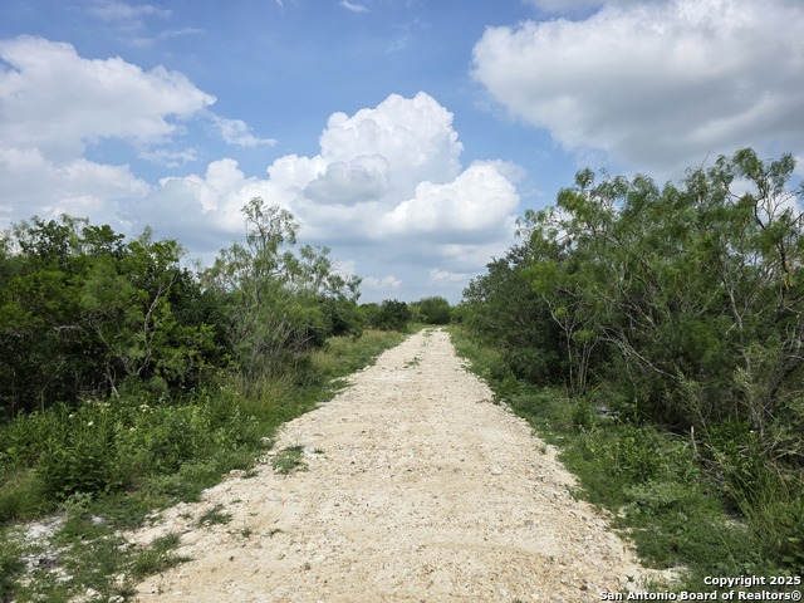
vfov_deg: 58.9
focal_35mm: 23
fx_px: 534
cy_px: 302
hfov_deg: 73.9
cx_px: 402
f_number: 1.7
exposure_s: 1/7944
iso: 80
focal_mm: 6.3
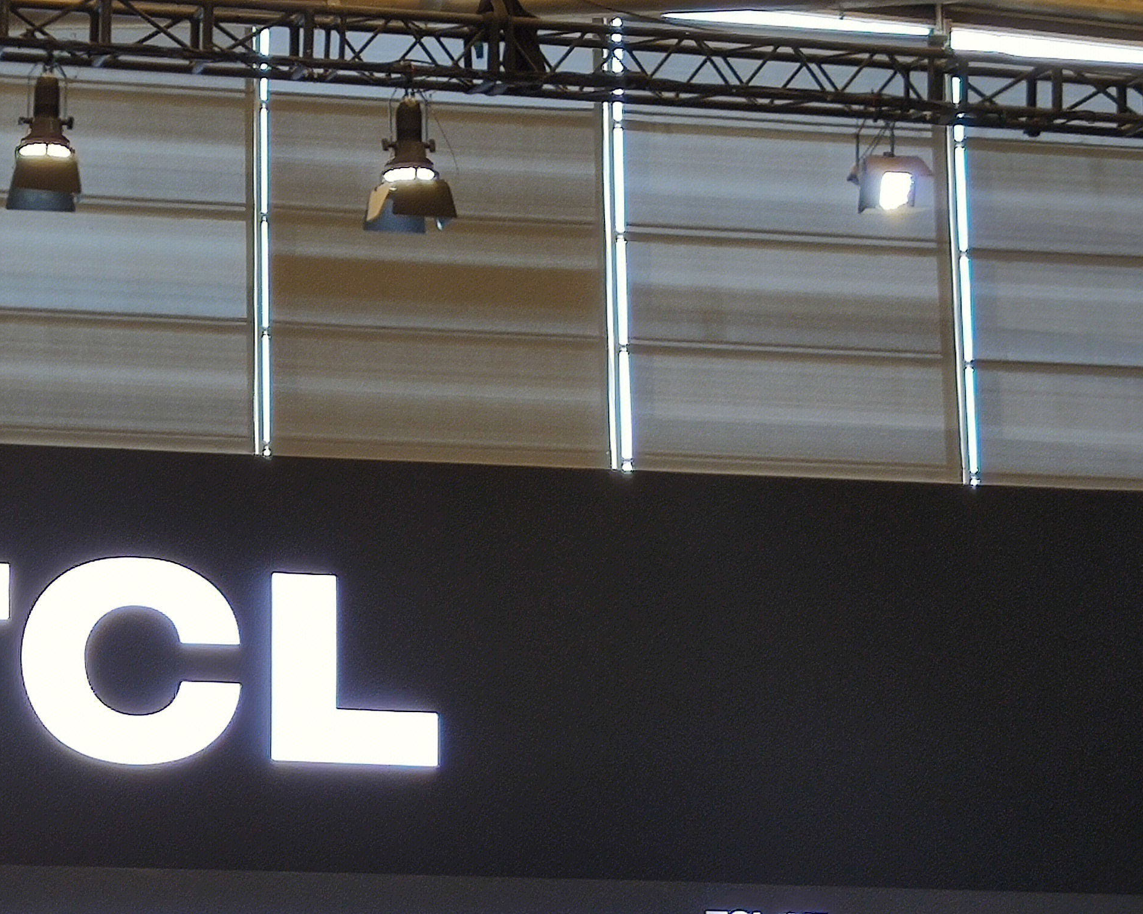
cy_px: 647
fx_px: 3213
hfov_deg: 19.5
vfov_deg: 16.1
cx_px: -56
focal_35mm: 95
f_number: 1.75
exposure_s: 1/100
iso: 122
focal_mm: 4.75
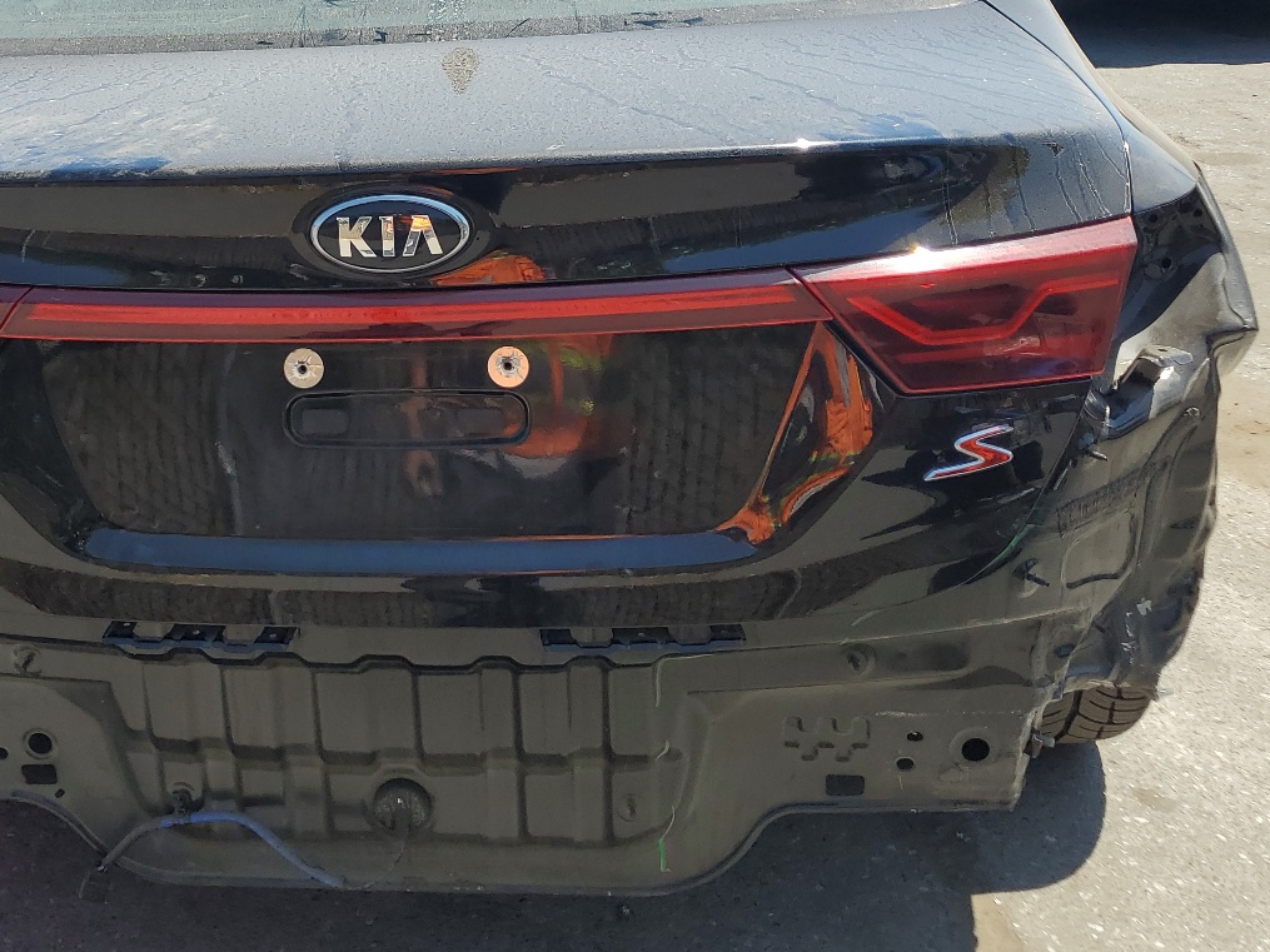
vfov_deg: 34.8
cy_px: 324
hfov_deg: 44.6
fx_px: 1504
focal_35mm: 41
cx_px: 359
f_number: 1.5
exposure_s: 1/2000
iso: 50
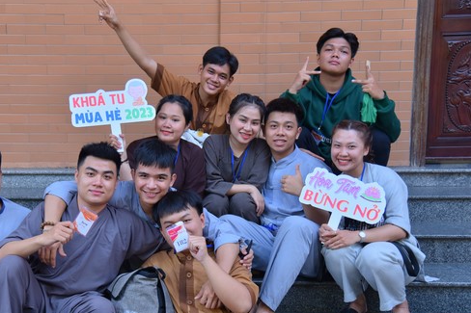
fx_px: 837
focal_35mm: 64
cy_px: 205
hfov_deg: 31.3
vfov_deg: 21.2
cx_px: 175
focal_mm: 48
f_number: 4
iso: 160
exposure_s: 1/125
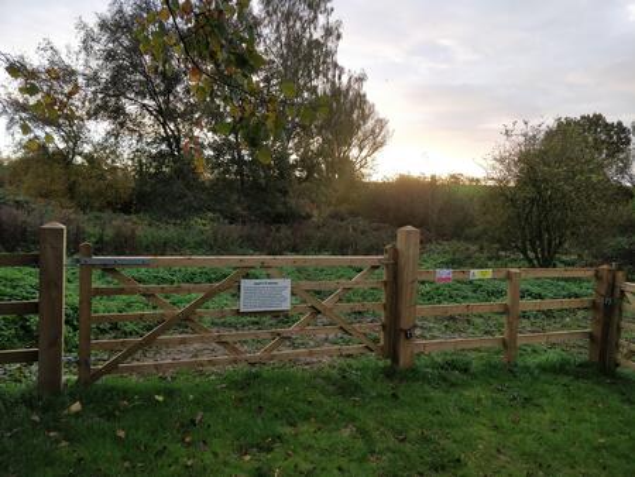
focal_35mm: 24
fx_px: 440
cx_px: 318
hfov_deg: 71.6
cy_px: 238
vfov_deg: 56.9
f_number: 1.7
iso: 200
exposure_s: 1/141
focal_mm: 4.1
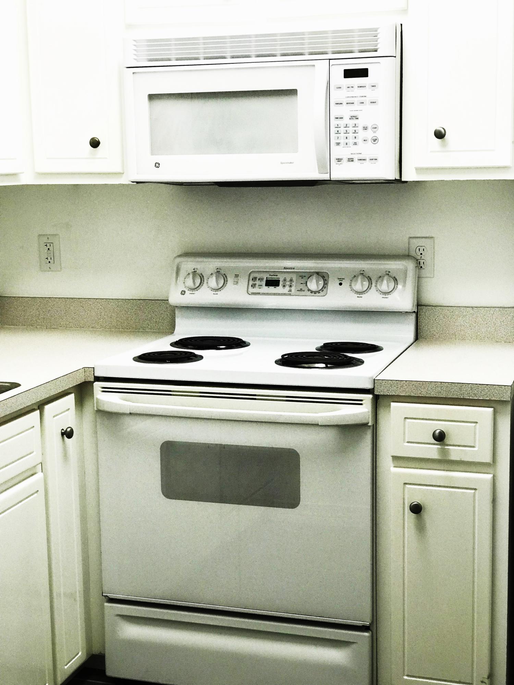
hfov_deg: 25.7
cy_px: 342
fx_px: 1128
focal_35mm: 57
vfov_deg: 33.8
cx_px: 257
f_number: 2.8
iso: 50
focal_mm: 6.6
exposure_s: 1/60
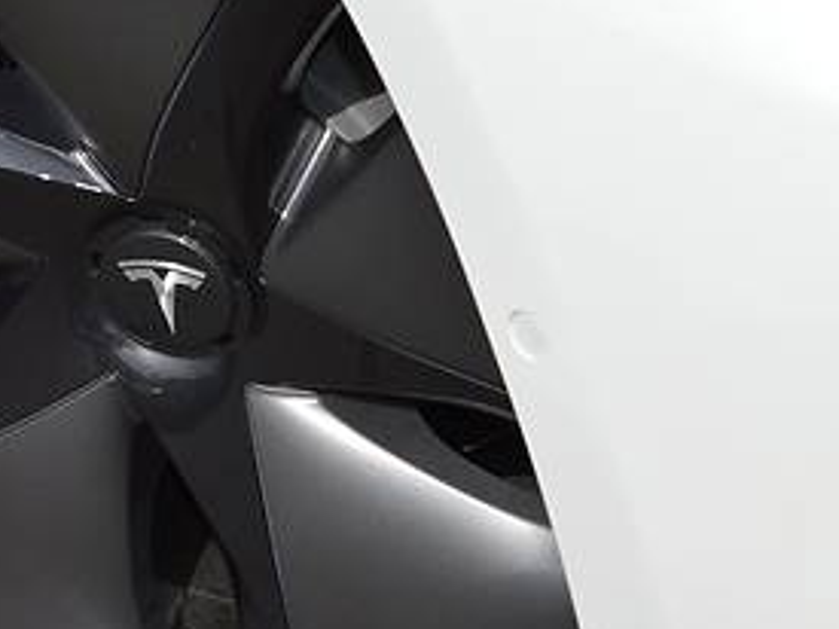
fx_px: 4264
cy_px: 189
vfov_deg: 8.4
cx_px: 73
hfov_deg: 11.2
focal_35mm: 176
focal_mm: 42
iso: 100
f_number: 10
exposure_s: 1/200
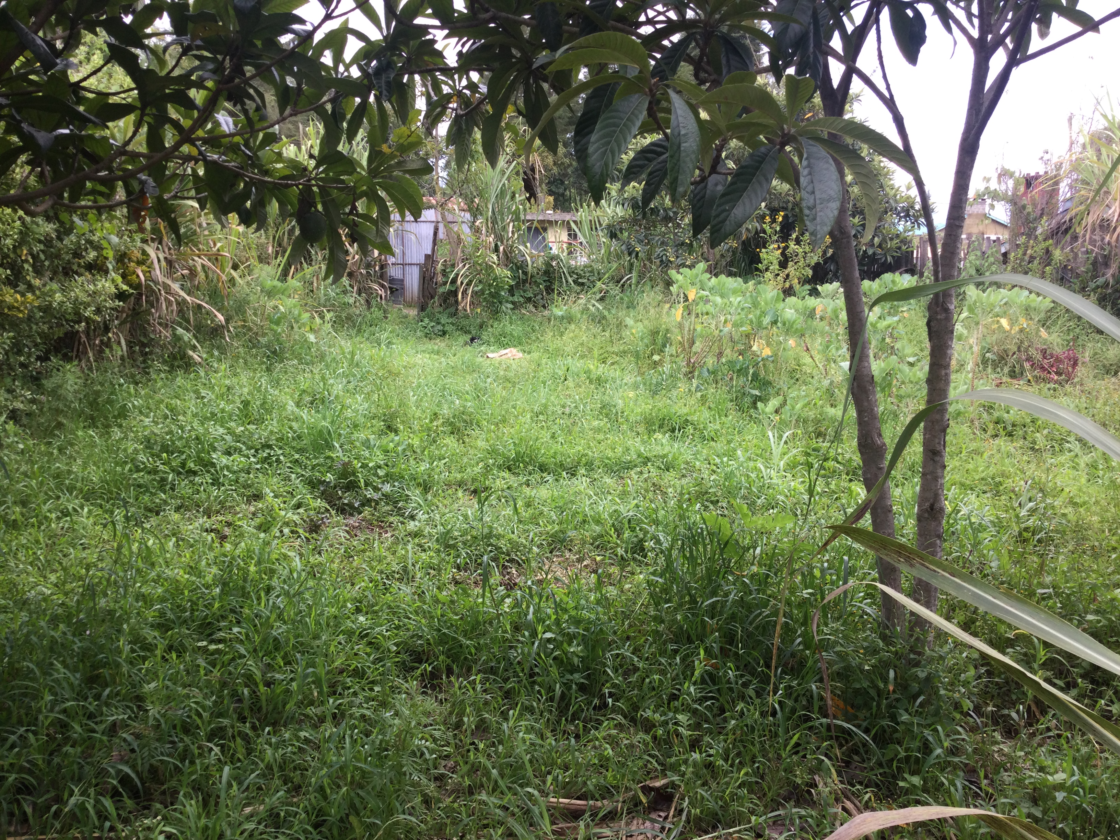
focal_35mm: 31
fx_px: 1003
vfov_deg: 45.4
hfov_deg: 58.4
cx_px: 560
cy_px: 420
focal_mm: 3.3
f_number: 2.4
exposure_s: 1/145
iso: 25
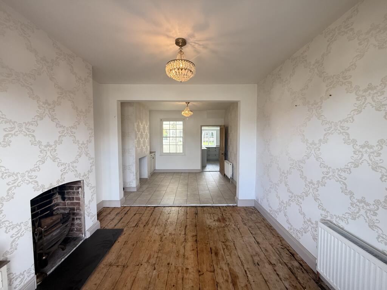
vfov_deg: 85.7
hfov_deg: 102.1
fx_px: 157
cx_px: 194
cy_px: 145
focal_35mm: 14
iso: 125
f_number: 2.2
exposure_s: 1/100
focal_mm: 2.22
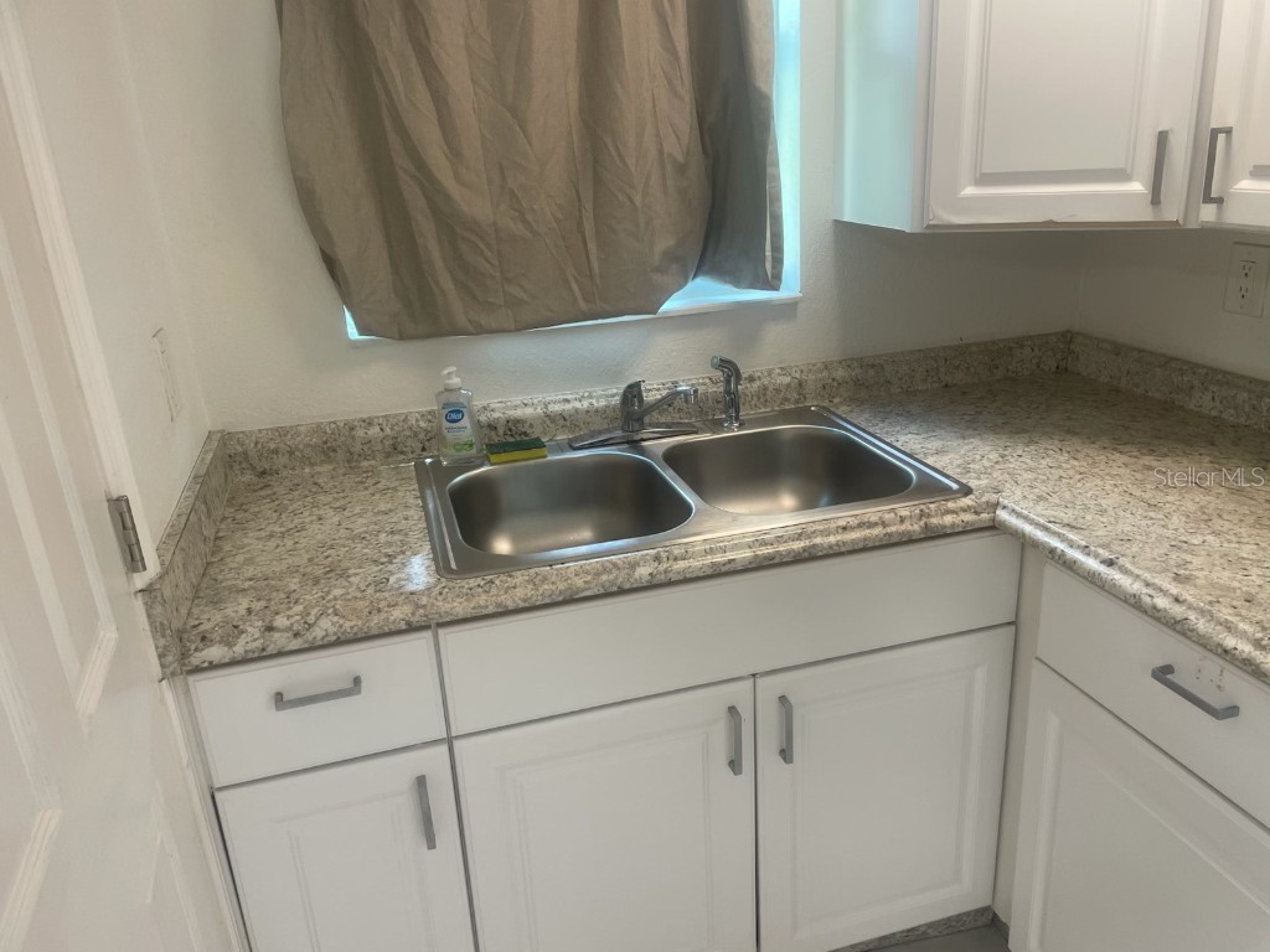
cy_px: 476
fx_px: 954
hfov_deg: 67.3
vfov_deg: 53.1
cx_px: 635
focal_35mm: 26
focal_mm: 4.2
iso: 64
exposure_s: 1/60
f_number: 1.6
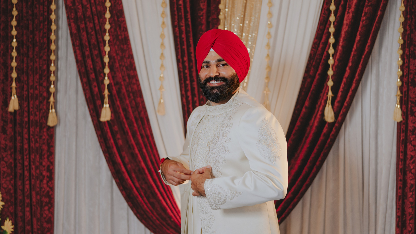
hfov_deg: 39.2
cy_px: 117
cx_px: 208
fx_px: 585
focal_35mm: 53
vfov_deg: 22.6
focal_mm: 50
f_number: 1.4
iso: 500
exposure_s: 1/250
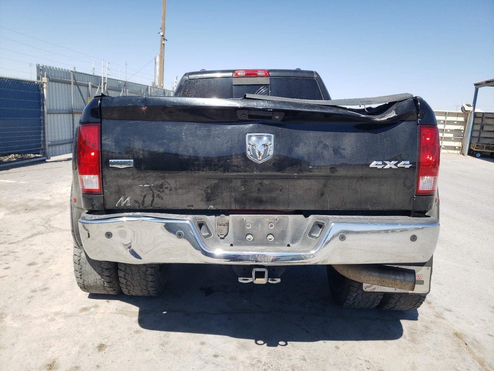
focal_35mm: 26
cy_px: 186
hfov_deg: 67.3
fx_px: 371
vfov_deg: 53.1
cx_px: 247
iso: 50
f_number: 1.5
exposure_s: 1/2500
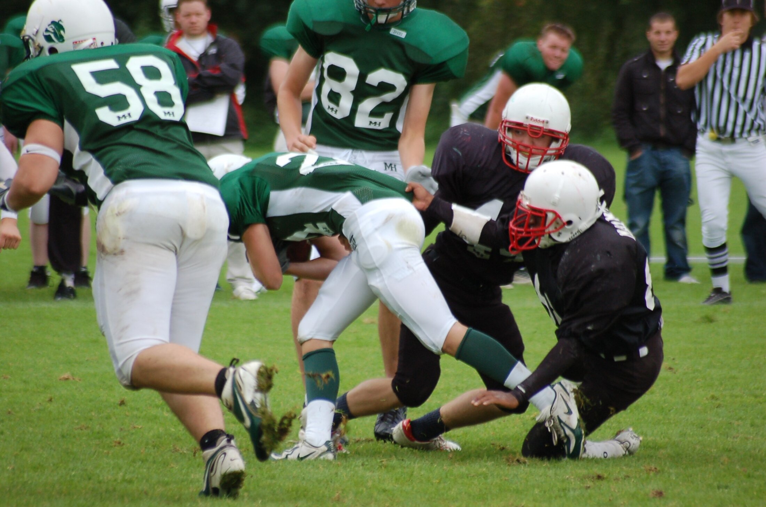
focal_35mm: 450
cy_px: 254
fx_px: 9557
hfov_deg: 4.6
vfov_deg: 3.0
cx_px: 383
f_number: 5.6
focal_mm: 300
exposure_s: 1/500
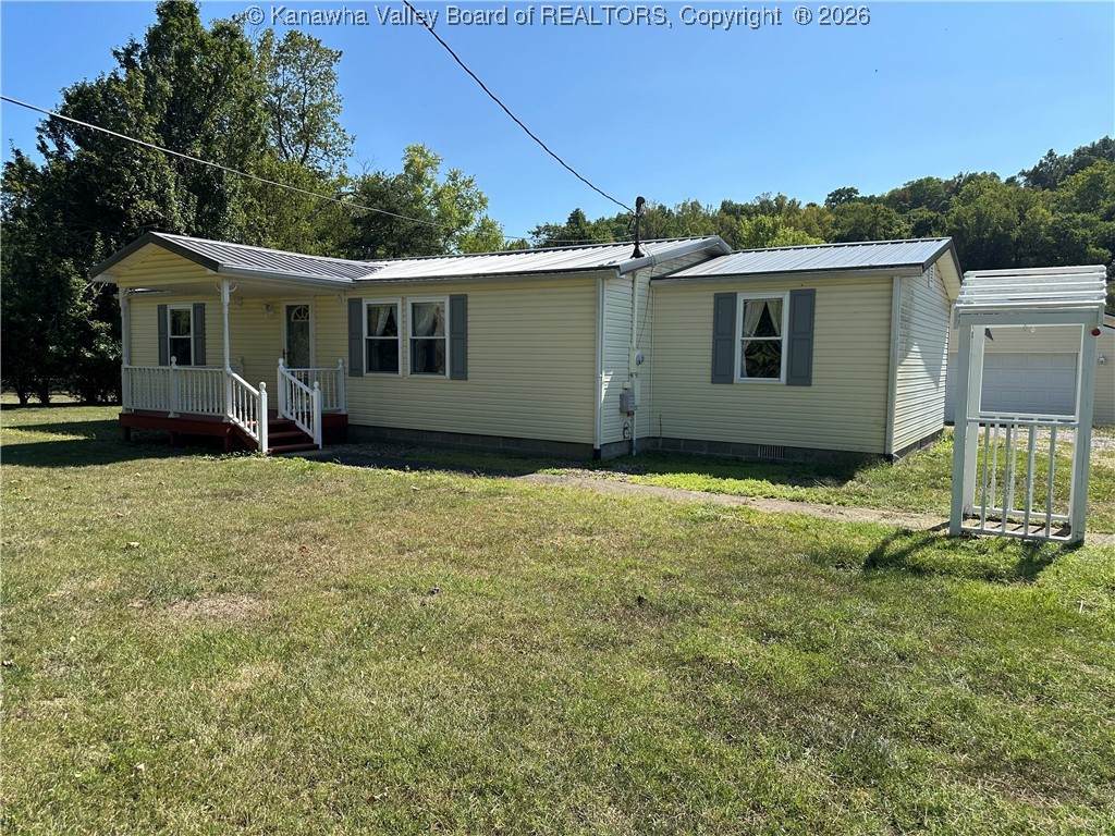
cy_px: 418
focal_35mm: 24
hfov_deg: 71.6
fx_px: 773
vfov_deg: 56.8
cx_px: 558
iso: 80
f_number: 1.78
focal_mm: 6.86
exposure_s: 1/3247
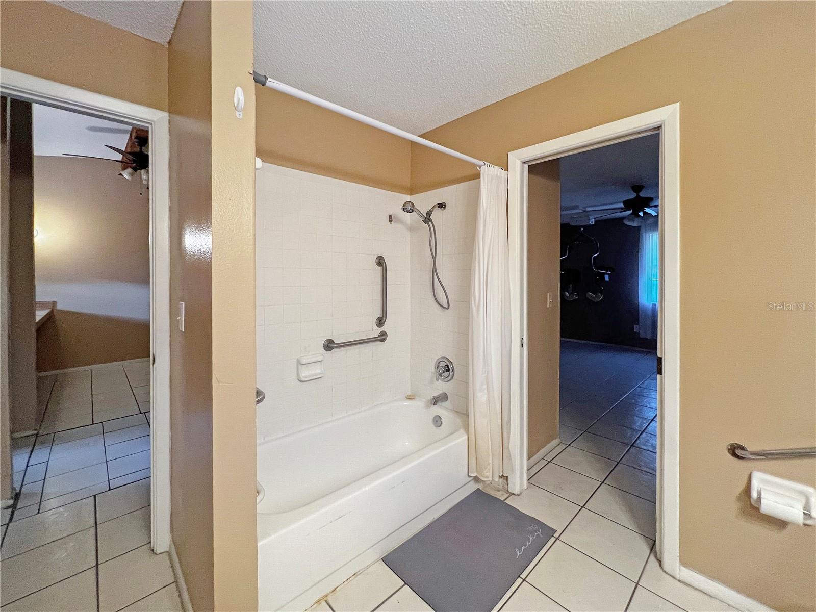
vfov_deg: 89.9
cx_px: 408
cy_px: 306
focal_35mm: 13
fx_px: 306
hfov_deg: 106.2
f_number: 1.8
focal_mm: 1.57
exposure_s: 1/60
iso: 200
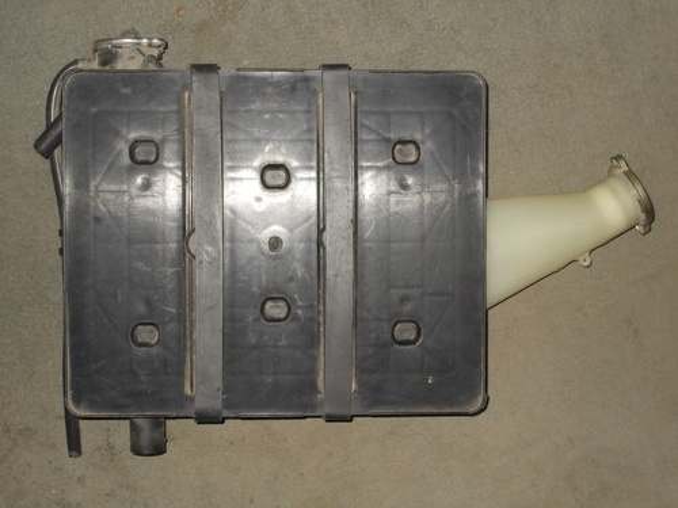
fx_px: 979
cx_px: 339
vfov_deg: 29.1
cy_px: 254
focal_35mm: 50
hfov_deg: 38.2
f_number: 4.5
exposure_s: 1/30
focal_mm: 9
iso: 200
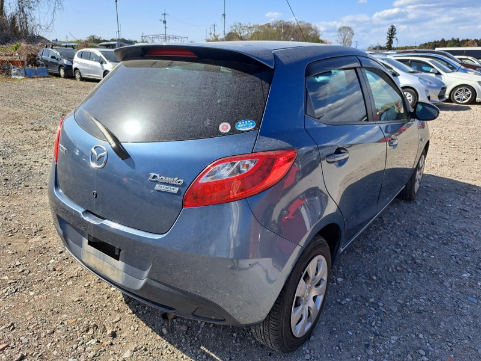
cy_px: 180
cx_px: 240
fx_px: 333
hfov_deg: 71.6
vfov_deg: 56.8
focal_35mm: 24
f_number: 1.8
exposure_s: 1/752
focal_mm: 5.23
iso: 50
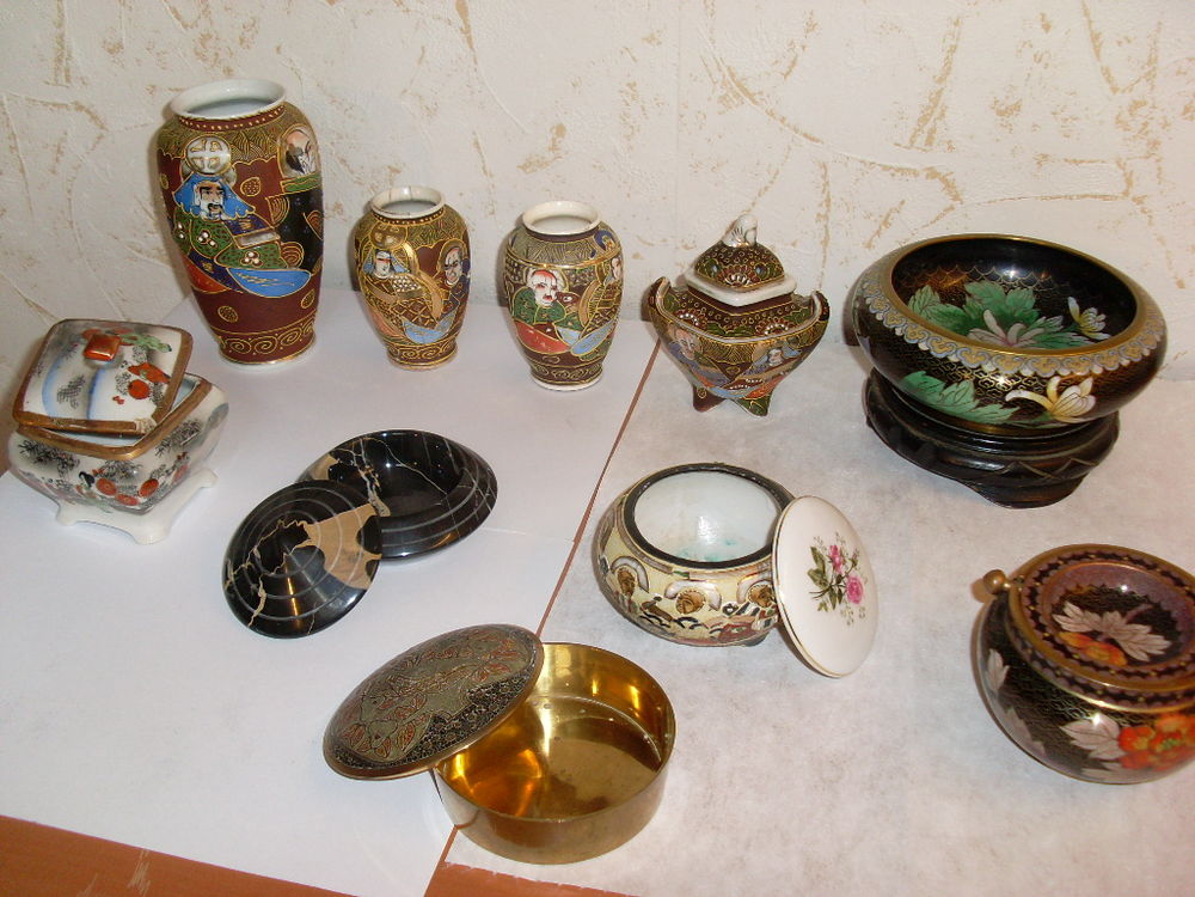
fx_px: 1312
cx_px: 598
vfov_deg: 37.7
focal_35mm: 38
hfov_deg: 49.0
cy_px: 448
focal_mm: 6.3
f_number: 3
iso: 100
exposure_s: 1/45
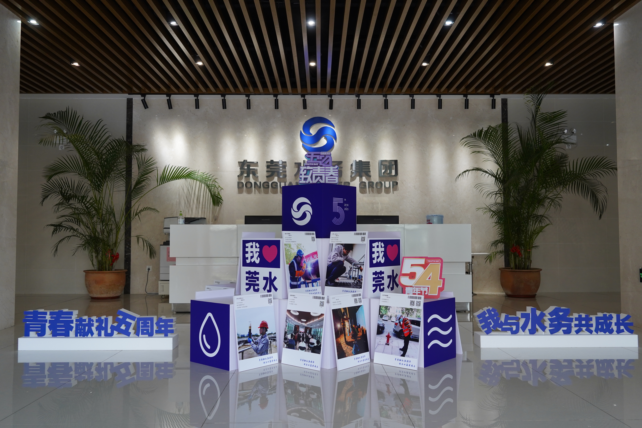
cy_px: 214
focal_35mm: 32
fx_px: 571
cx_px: 321
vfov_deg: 41.1
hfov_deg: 58.7
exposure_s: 1/160
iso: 800
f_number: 4.5
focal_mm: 32
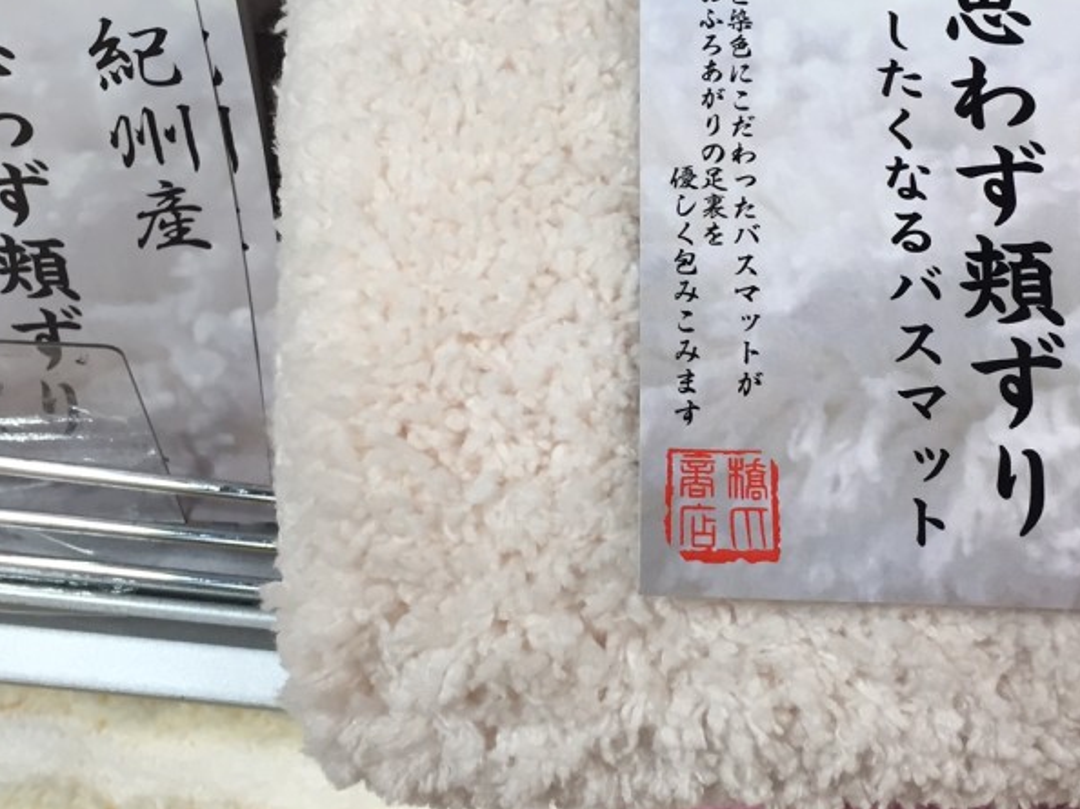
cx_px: 564
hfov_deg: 38.2
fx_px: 1559
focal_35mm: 50
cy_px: 360
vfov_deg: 29.1
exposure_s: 1/30
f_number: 2.2
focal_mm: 4.15
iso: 32
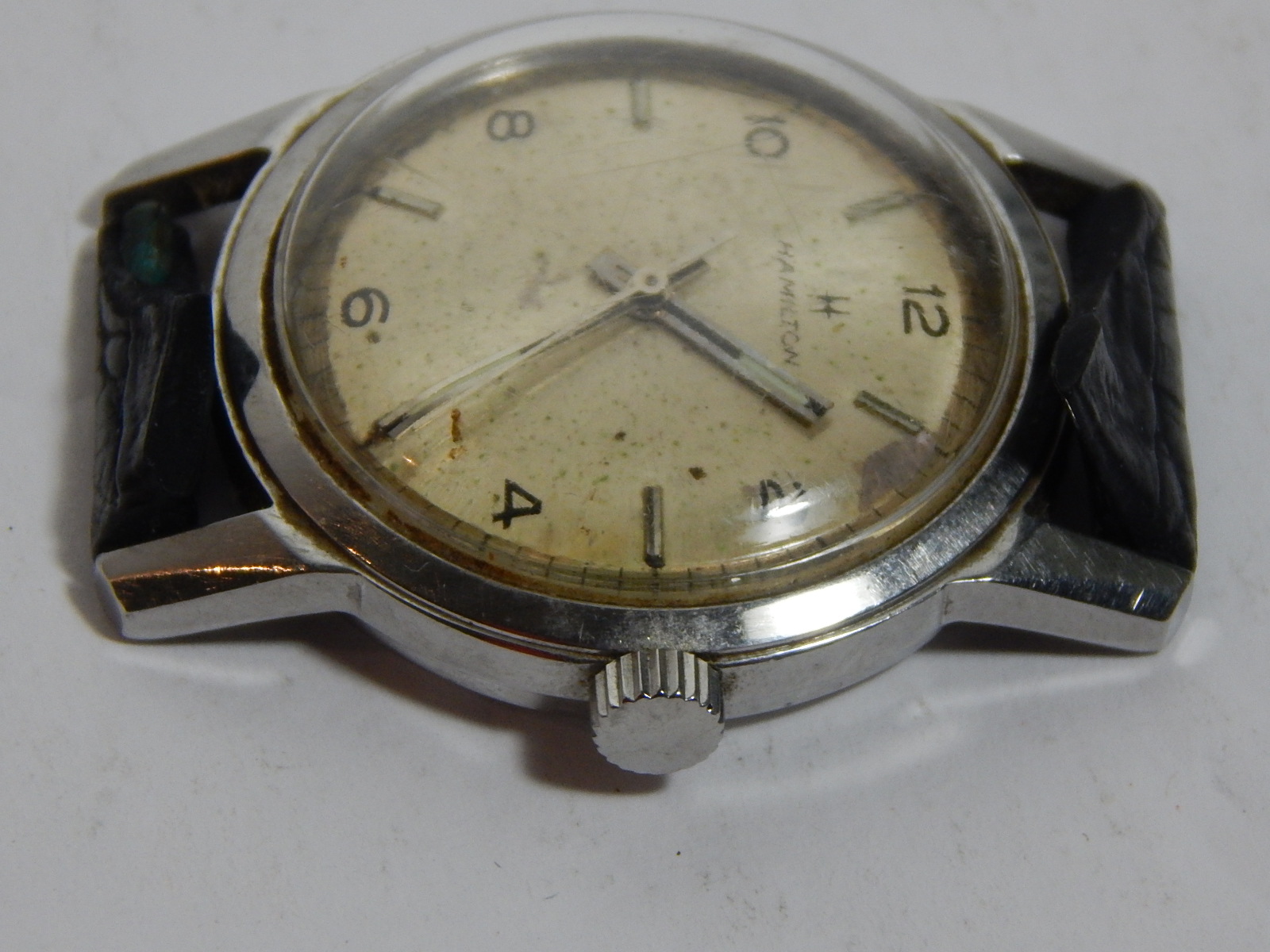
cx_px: 635
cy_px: 476
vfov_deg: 5.9
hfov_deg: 7.9
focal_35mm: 250
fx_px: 9172
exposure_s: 1/80
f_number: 5.6
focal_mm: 44.9
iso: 400
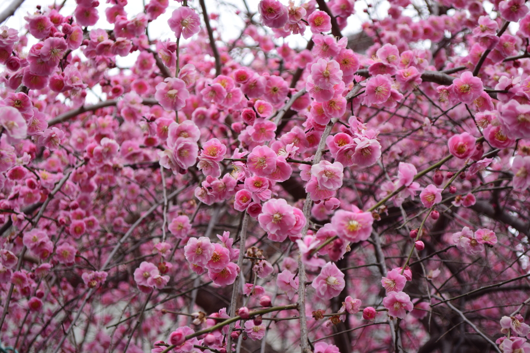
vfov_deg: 16.5
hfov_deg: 24.6
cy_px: 176
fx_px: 1214
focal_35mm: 82
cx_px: 265
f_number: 5.6
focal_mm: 55
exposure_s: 1/125
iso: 100
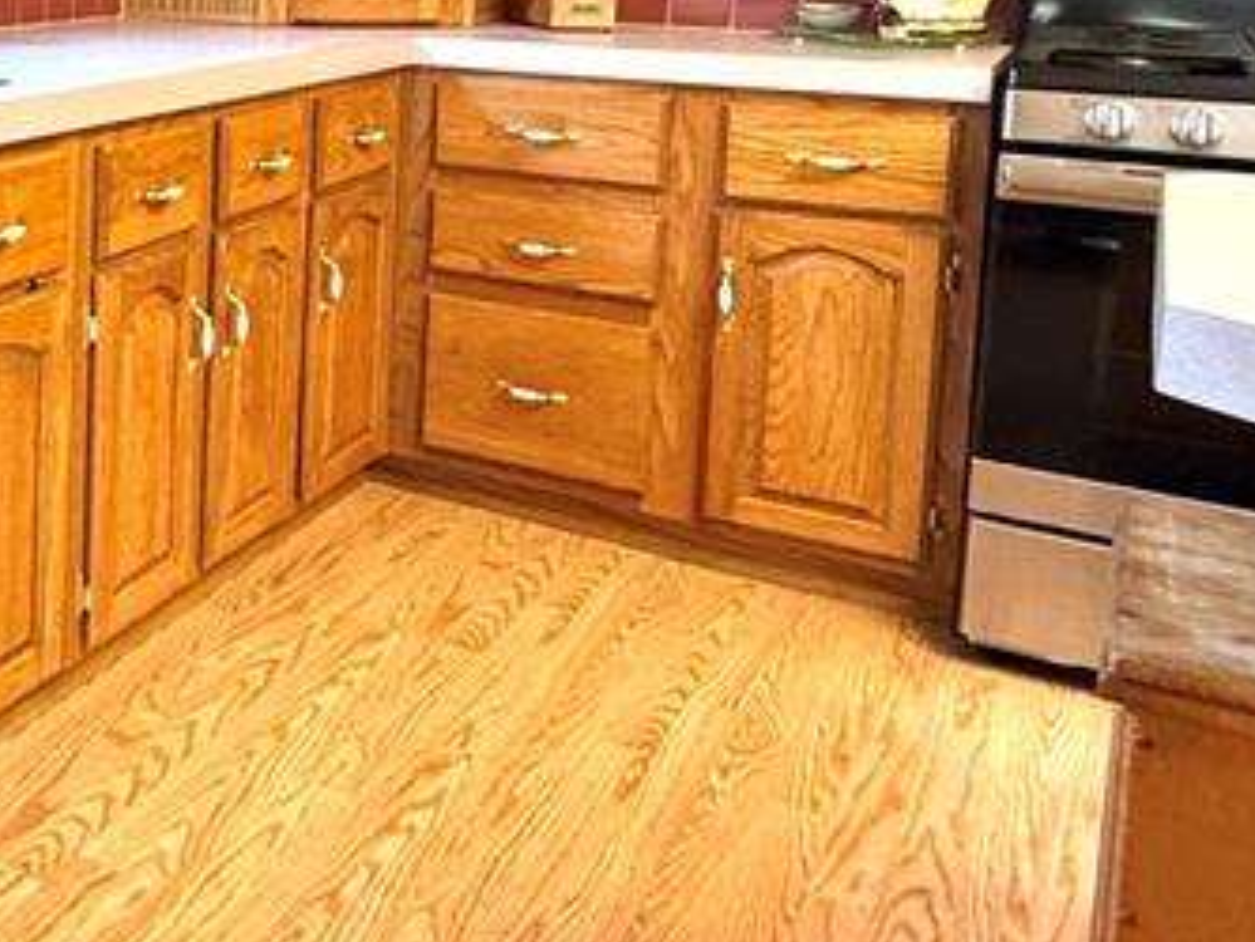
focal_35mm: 43
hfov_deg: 33.4
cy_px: 51
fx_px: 1560
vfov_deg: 31.6
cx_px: -335
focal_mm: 2.22
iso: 400
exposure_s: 1/60
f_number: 2.2
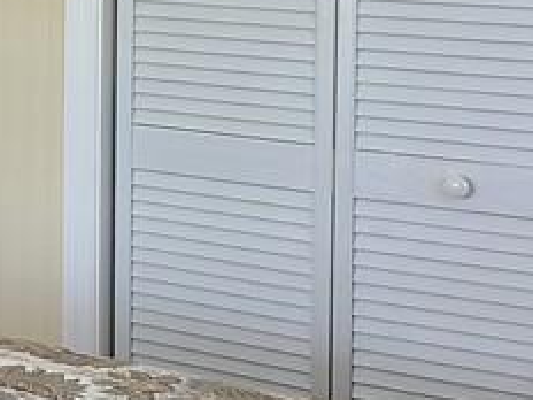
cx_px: -567
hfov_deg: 14.1
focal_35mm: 115
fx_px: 1771
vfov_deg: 12.6
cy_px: -71
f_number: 1.8
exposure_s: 1/59
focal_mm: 5.4
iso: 125
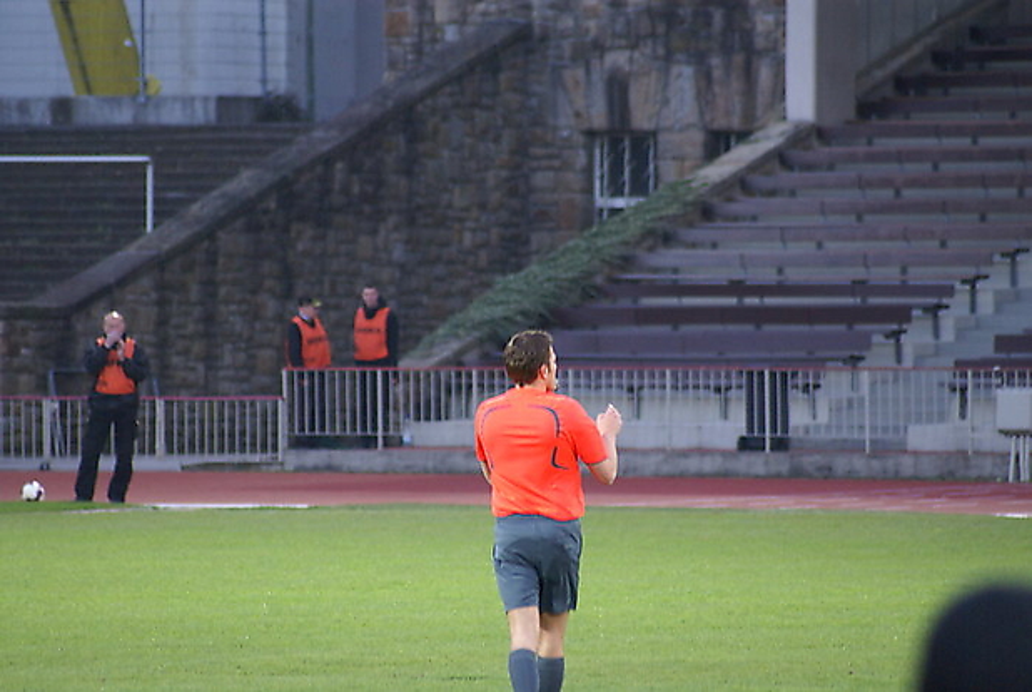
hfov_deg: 6.0
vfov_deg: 4.0
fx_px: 9904
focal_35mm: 345
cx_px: 516
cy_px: 346
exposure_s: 1/50
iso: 800
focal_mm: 230
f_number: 5.6
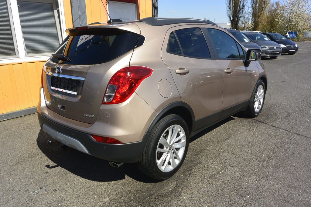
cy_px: 104
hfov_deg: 67.4
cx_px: 156
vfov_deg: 47.9
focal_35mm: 27
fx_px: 233
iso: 160
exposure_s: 1/250
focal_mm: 10
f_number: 10
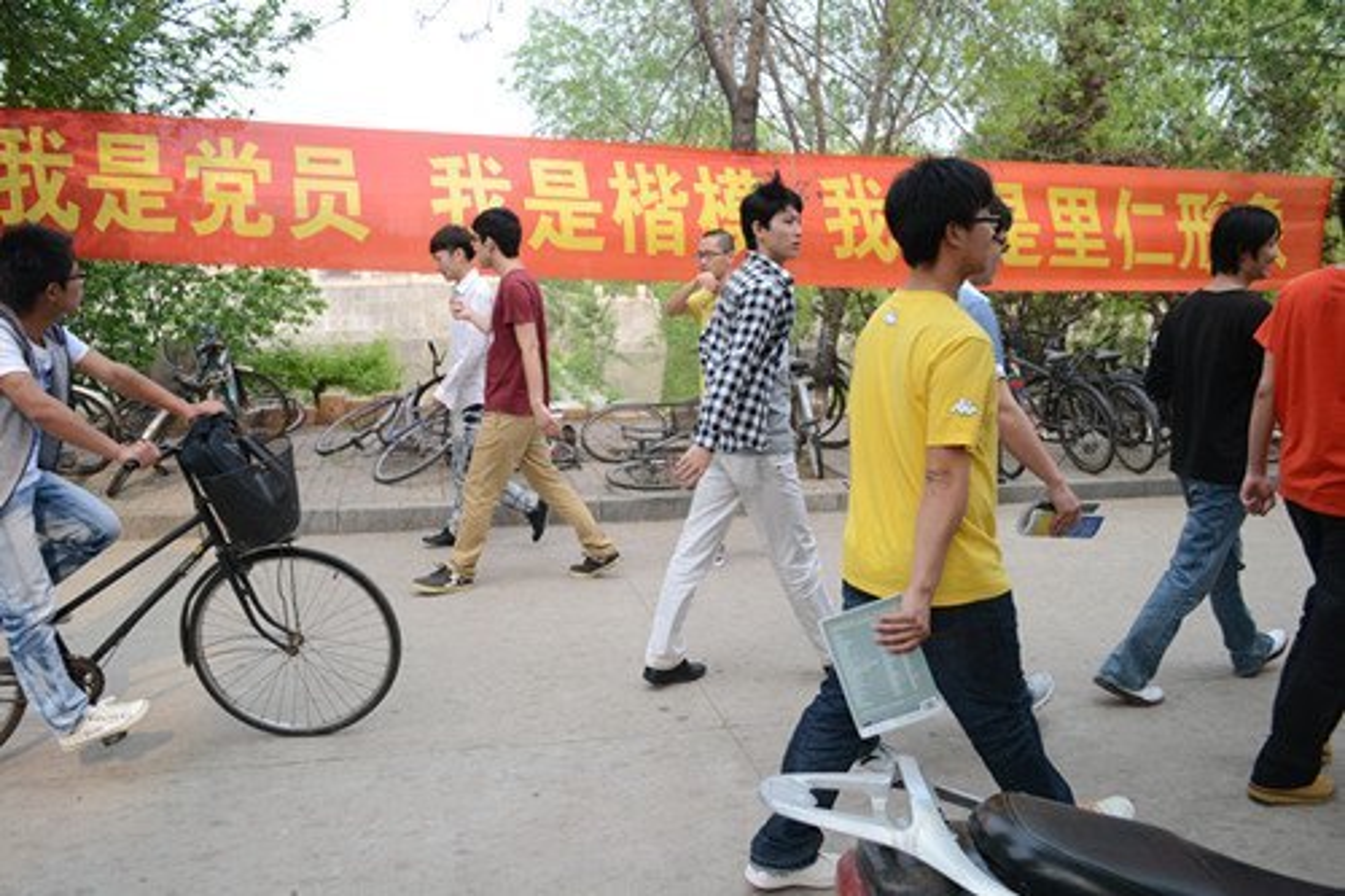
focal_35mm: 27
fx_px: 1008
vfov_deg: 47.9
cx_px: 672
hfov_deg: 67.4
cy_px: 448
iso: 140
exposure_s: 1/320
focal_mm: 18
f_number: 4
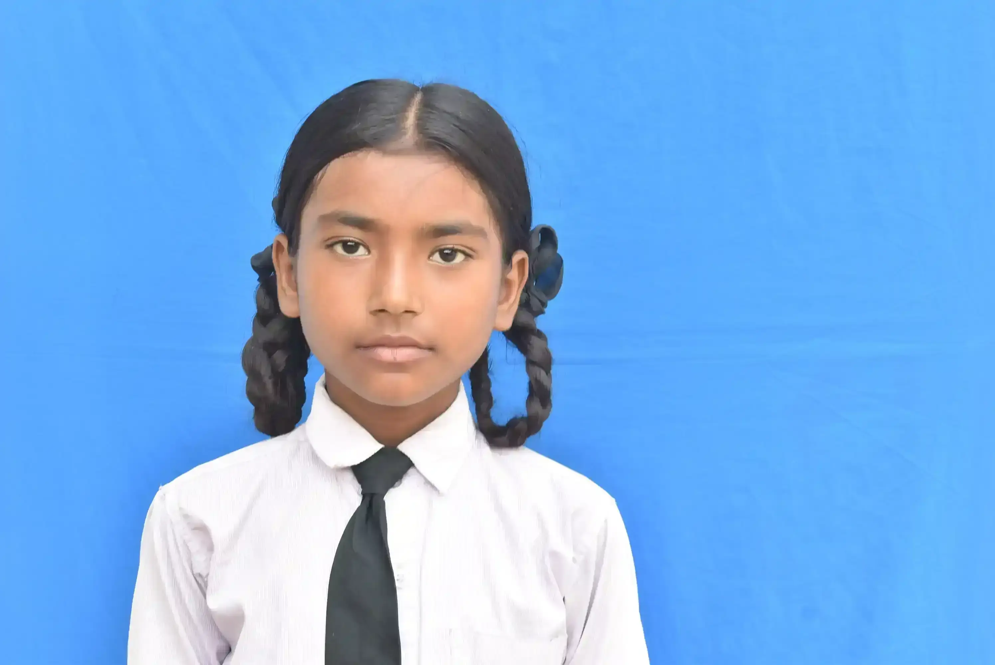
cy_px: 332
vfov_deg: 18.2
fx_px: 2074
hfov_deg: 27.0
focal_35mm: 75
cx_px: 498
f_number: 8
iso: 500
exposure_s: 1/50
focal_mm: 50
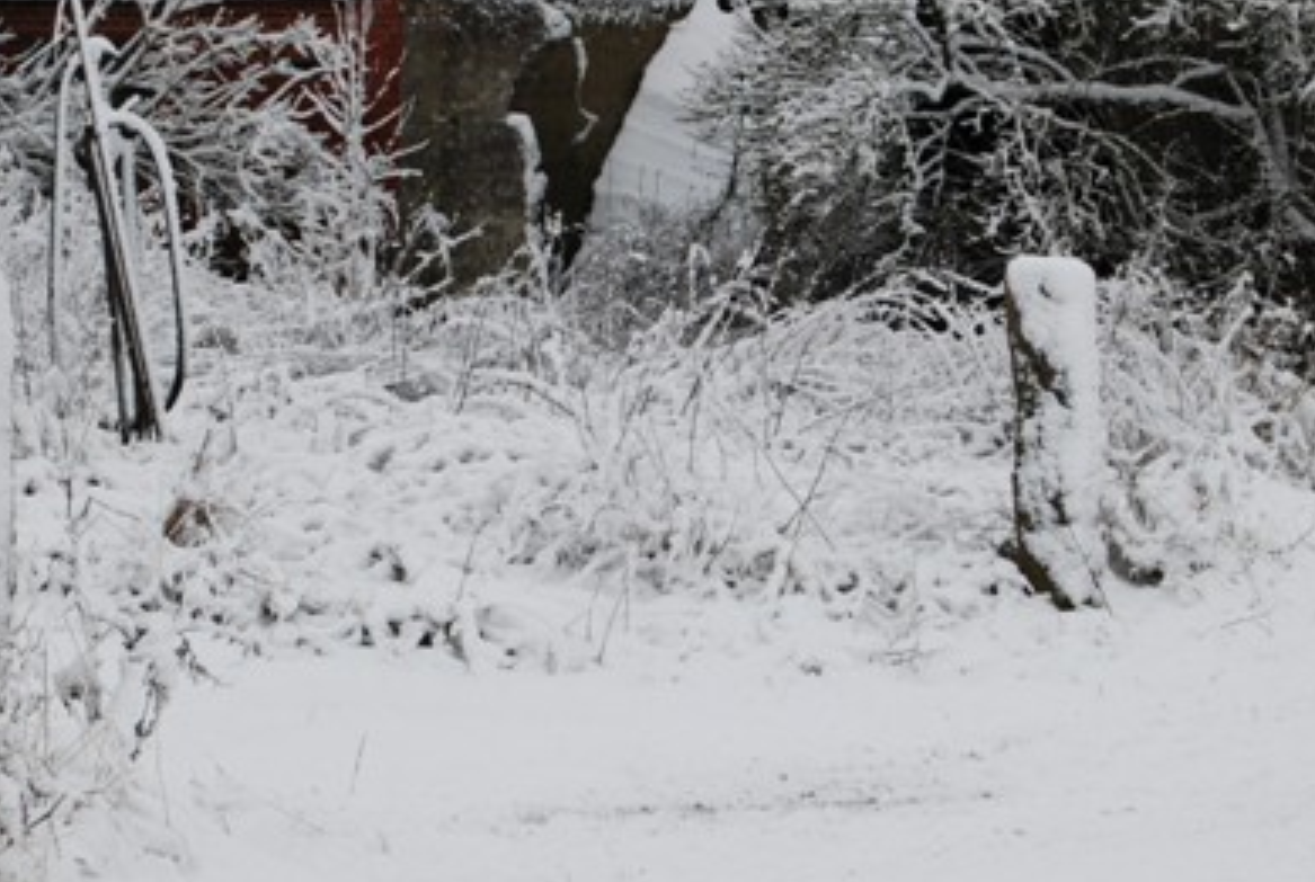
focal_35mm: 148
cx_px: 679
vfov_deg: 9.3
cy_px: 176
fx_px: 5416
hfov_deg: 13.8
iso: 320
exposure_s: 1/200
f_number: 7.1
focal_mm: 48
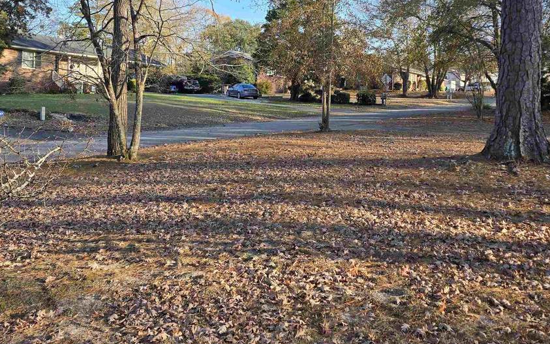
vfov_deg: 34.0
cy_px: 103
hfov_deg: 52.7
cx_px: 282
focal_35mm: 37
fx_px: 555
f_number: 1.7
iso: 12
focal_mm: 6.3
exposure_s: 1/219
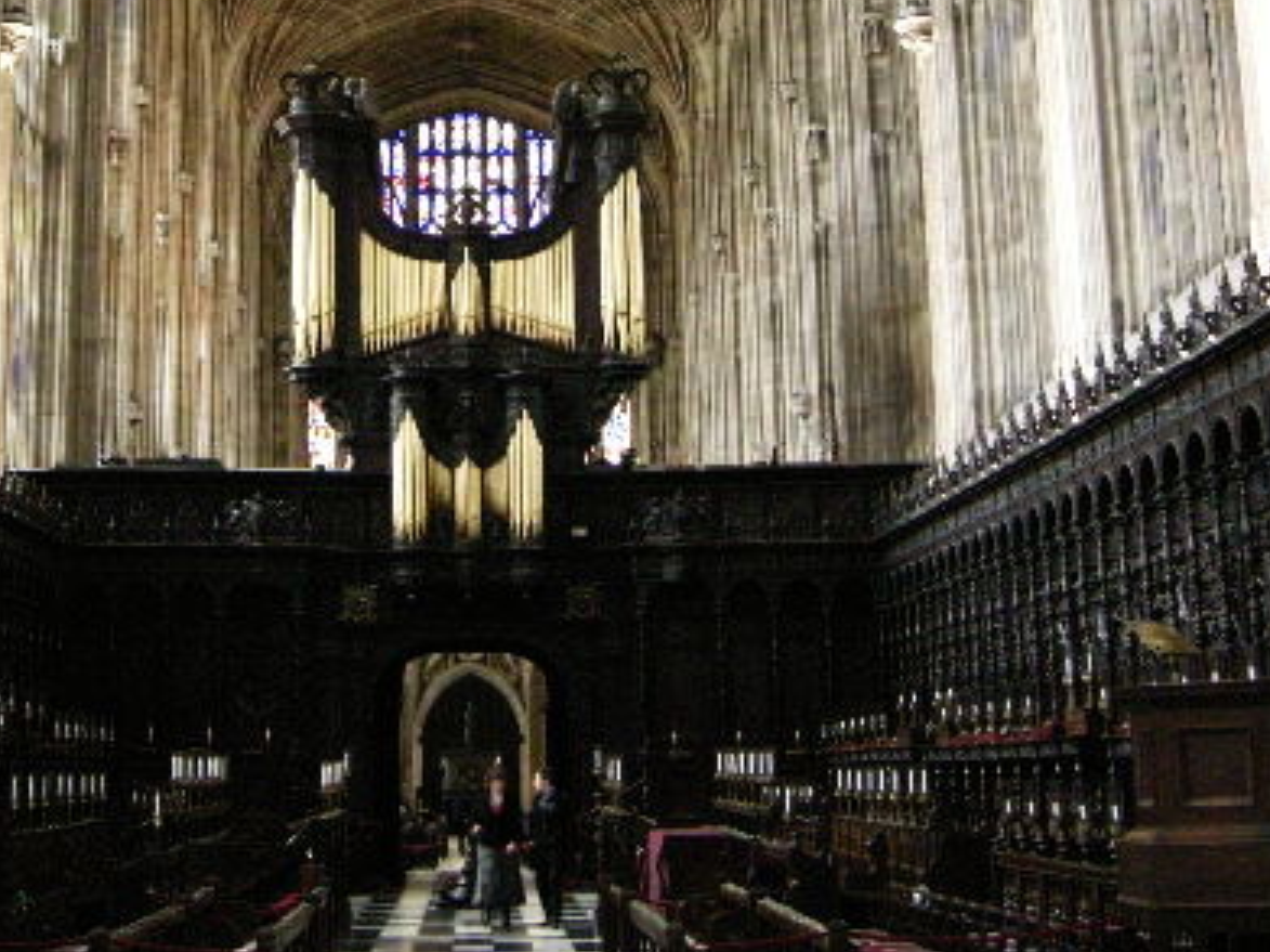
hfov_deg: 28.5
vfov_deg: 21.3
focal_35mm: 68
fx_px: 2494
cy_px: 172
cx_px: 484
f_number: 2.7
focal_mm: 7.5
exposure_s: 1/8
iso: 663
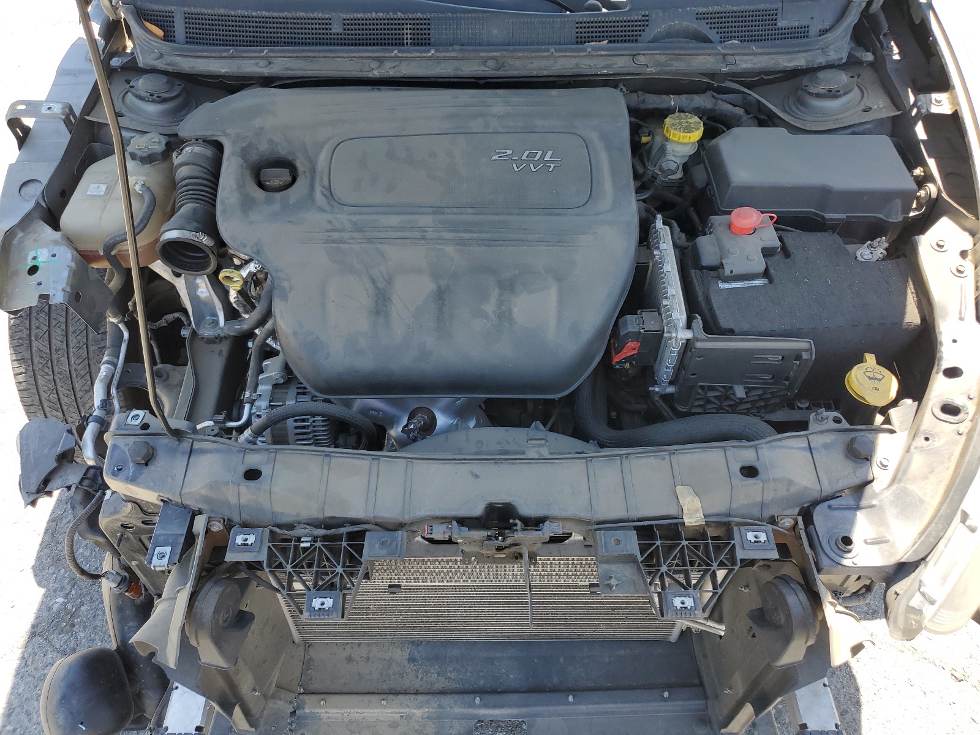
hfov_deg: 67.3
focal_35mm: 26
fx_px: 736
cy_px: 368
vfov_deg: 53.1
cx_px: 490
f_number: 1.5
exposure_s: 1/500
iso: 50
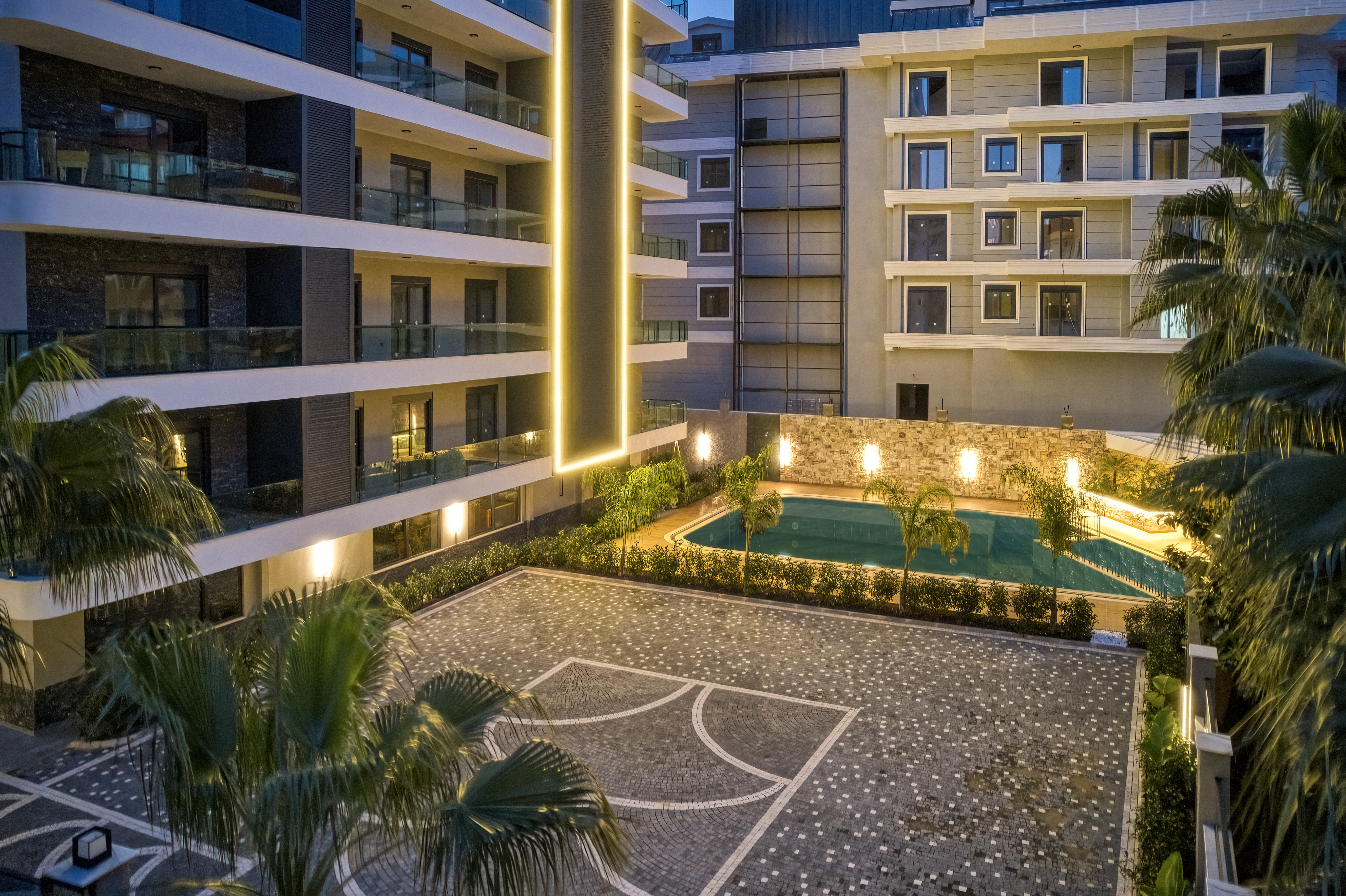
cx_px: 673
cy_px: 448
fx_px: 822
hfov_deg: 78.6
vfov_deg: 57.2
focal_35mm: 22
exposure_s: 1/6
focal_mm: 8.38
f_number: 2.8
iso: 890
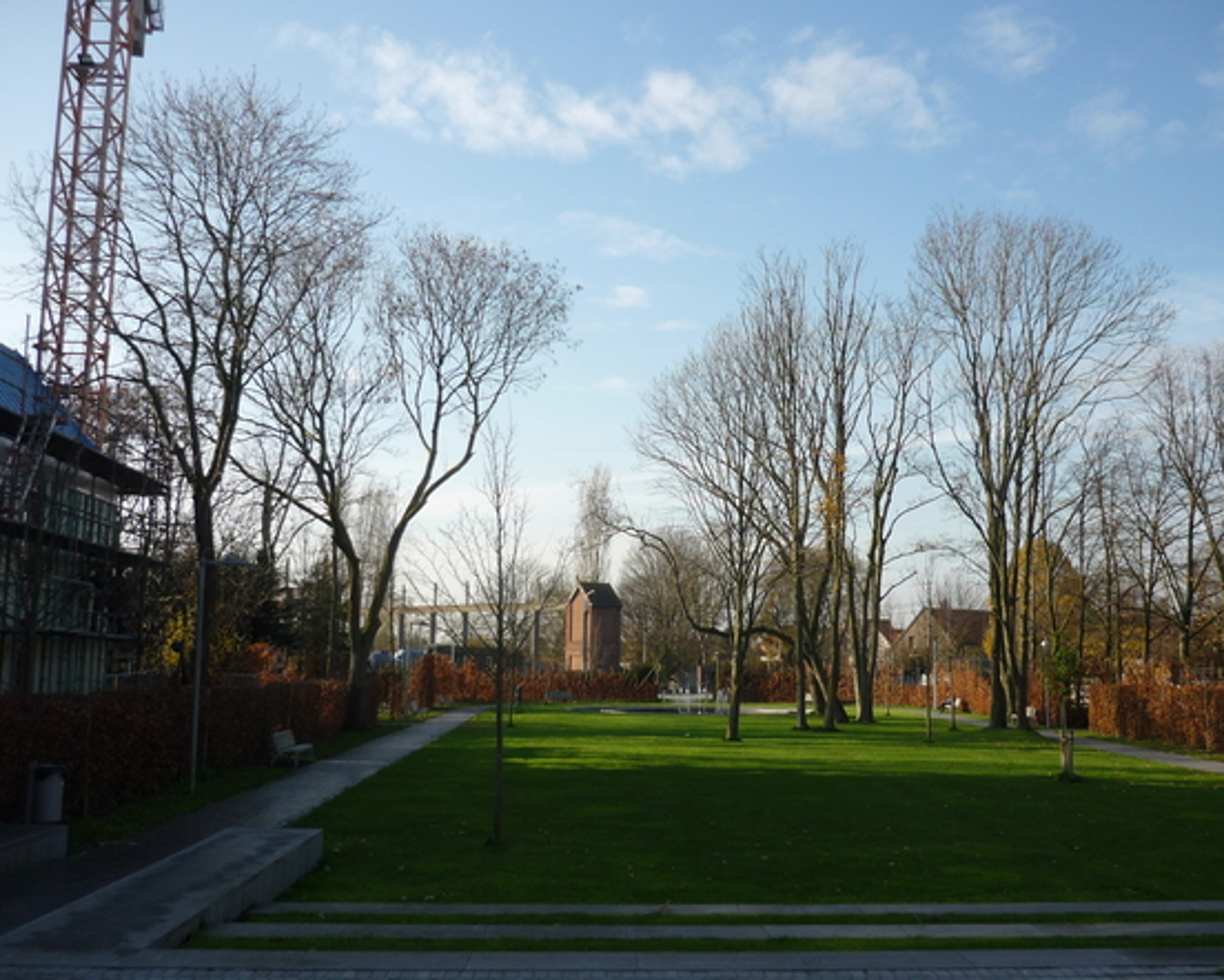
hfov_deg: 51.5
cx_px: 654
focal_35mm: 35
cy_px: 483
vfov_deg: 42.2
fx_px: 1268
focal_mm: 5.5
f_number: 2.8
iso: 100
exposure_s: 1/800
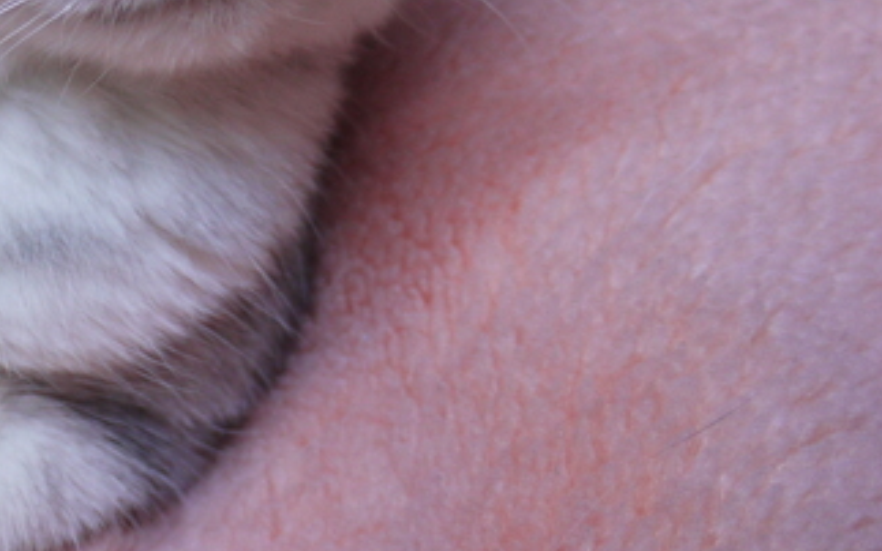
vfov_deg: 13.7
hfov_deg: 19.5
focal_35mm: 94
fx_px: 2260
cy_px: -30
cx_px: -396
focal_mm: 14
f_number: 3.5
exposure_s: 1/250
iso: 400
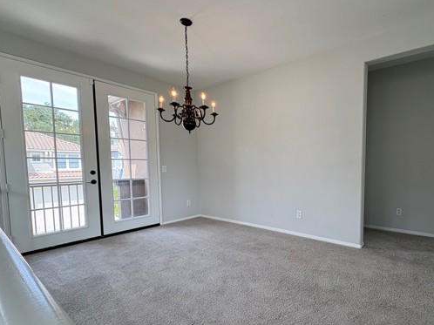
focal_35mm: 18
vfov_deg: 71.3
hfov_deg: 86.1
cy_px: 179
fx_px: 226
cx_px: 271
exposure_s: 1/120
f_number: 2.2
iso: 64
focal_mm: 2.22
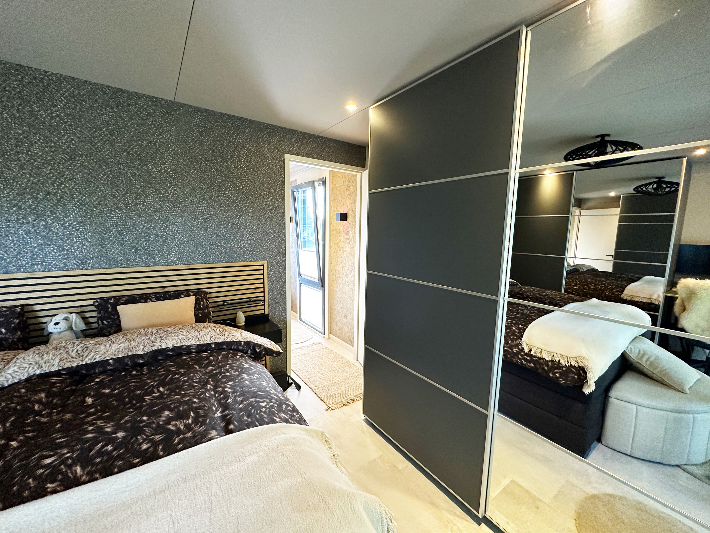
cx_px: 355
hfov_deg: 102.1
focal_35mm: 14
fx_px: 287
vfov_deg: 85.7
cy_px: 266
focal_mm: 2.22
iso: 320
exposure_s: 1/90
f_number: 2.2
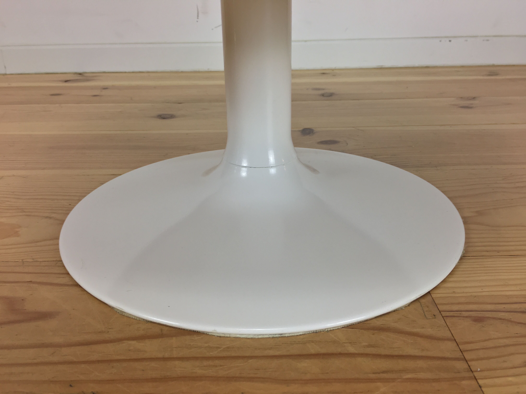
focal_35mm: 29
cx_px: 263
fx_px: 441
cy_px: 197
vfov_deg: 48.2
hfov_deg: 61.7
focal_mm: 4.15
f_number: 2.2
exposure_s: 1/33
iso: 32
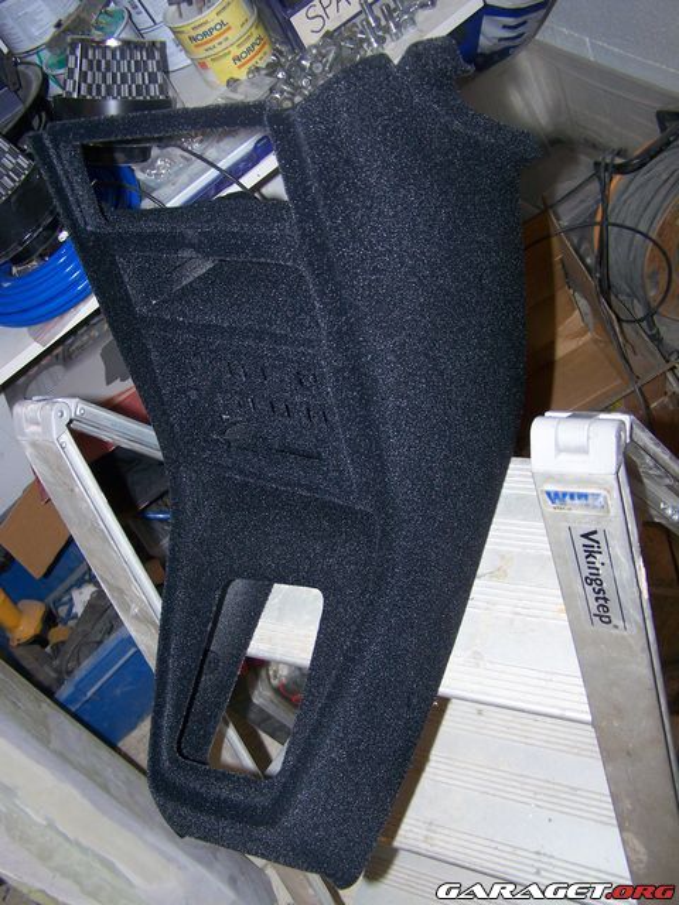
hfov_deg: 37.7
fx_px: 994
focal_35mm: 38
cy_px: 452
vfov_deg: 49.0
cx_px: 340
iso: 80
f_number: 2.8
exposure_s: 1/60
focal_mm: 6.3
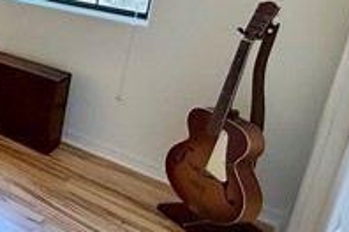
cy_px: 9
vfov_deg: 27.3
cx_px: -167
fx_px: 456
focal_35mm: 47
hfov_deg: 28.4
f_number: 2.2
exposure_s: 1/120
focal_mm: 2.22
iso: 400
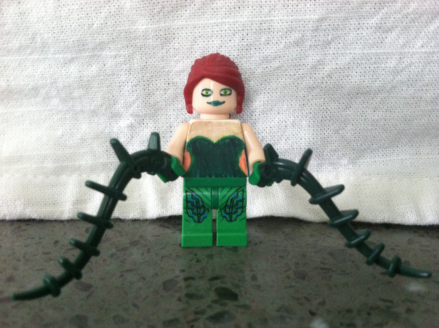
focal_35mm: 35
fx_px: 443
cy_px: 164
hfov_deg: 52.7
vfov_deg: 40.6
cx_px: 220
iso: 320
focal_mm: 3.85
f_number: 2.8
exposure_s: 1/15
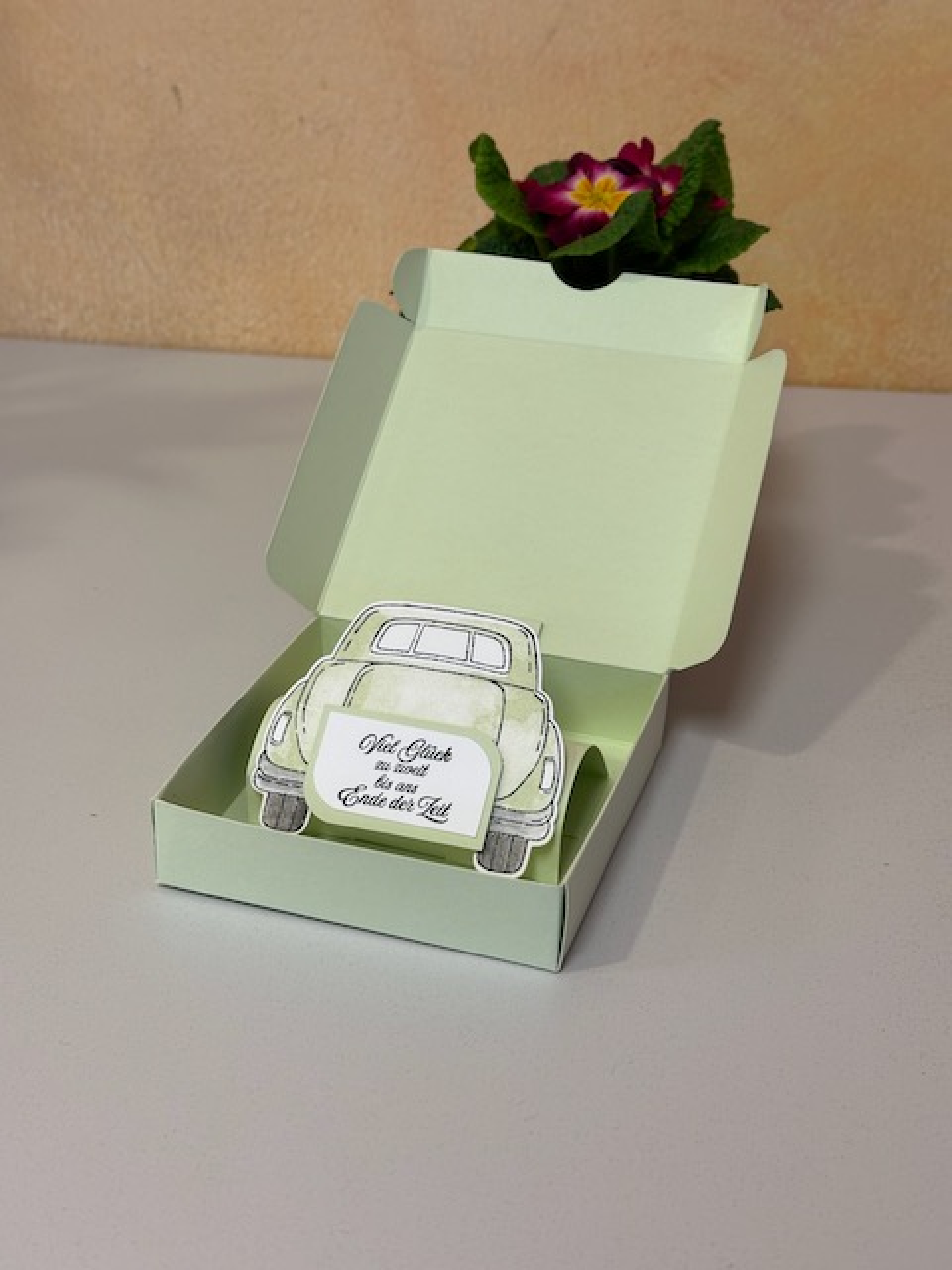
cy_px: 635
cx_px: 476
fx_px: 1760
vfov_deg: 39.7
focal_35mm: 48
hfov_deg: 30.3
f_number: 1.78
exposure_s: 1/50
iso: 50
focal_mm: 6.86
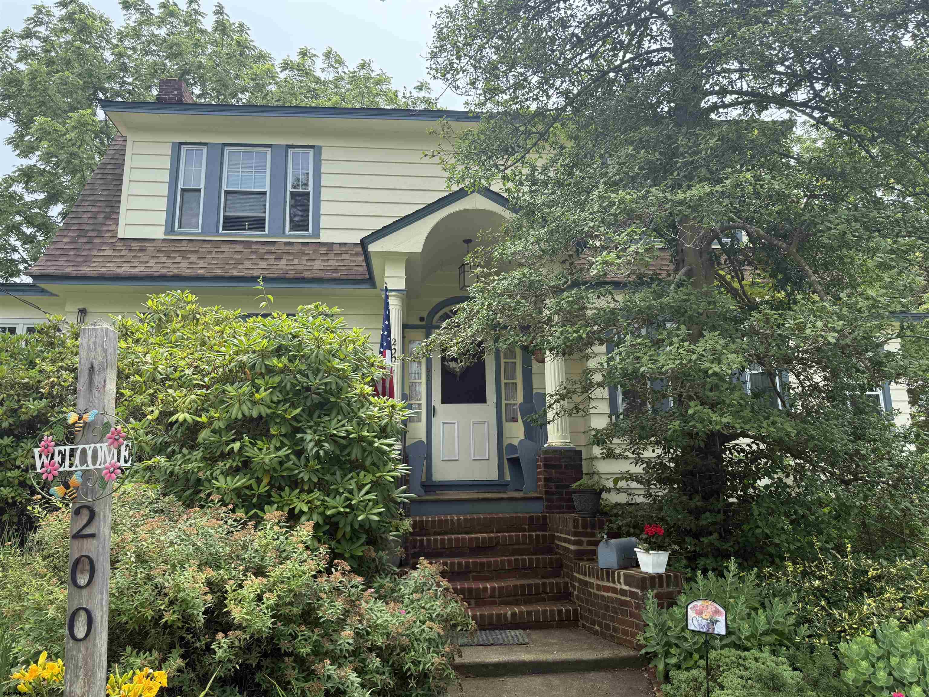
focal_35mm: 24
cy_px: 348
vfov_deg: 56.8
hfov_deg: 71.6
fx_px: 644
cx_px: 464
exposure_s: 1/1553
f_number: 1.78
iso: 100
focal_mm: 6.76
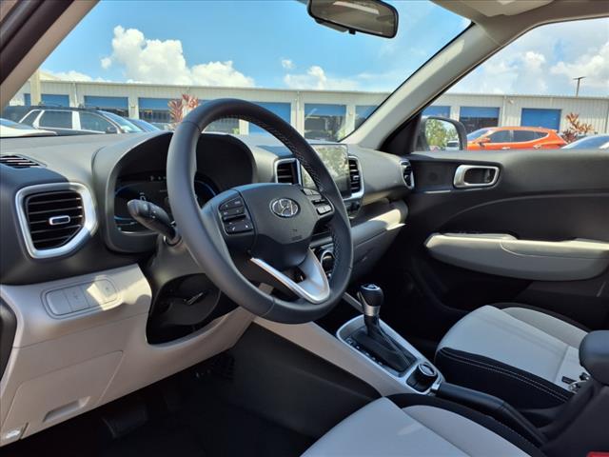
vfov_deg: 51.4
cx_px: 304
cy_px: 228
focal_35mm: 27
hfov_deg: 65.3
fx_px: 475
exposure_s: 1/476
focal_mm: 3.58
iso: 40
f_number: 1.9
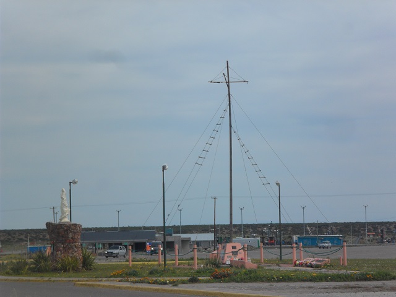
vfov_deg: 11.0
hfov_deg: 14.6
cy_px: 148
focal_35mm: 135
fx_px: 1544
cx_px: 198
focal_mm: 24.5
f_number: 5.9
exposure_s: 1/500
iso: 80
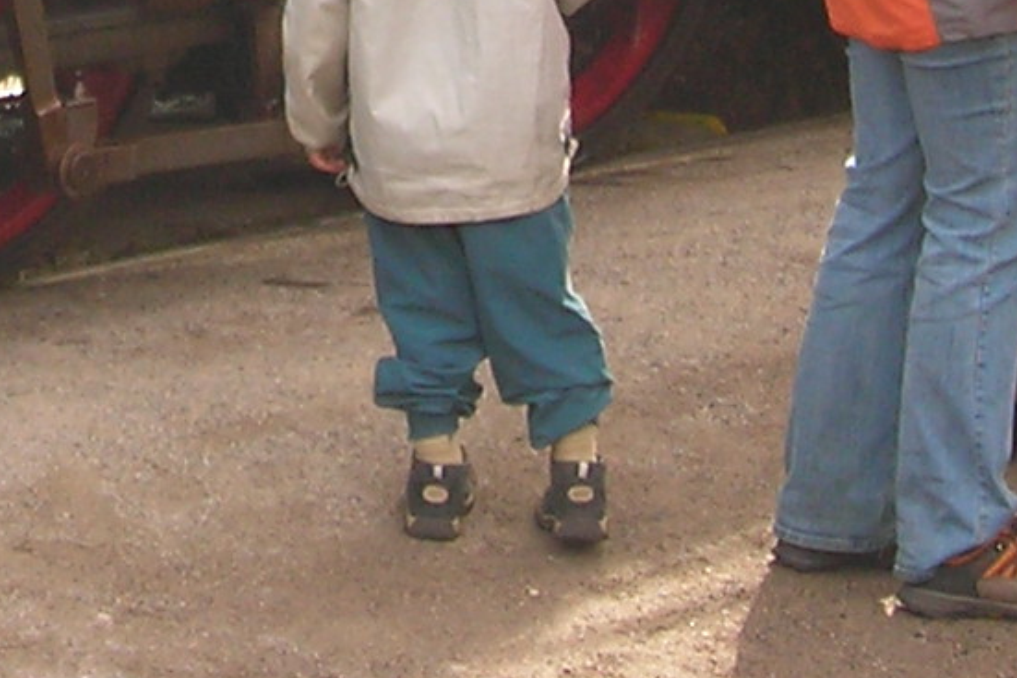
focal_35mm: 186
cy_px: -992
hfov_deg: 11.0
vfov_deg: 6.9
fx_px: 5253
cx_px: 66
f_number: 3.2
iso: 50
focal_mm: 6.3
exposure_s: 1/193
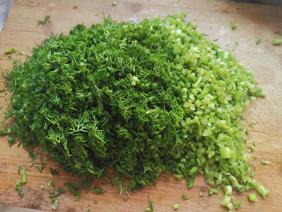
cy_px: 106
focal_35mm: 27
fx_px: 220
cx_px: 141
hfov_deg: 65.3
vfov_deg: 51.4
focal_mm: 4.75
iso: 250
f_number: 1.8
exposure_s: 1/100
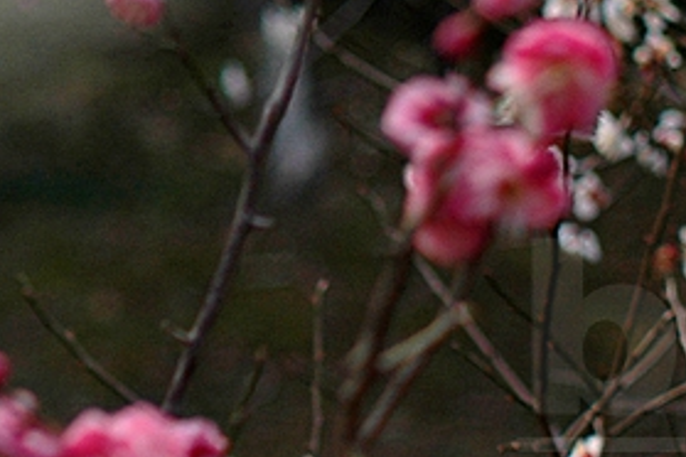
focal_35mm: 385
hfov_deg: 5.3
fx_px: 7336
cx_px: -538
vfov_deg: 3.5
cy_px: -355
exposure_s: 1/500
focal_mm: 70
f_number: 4.5
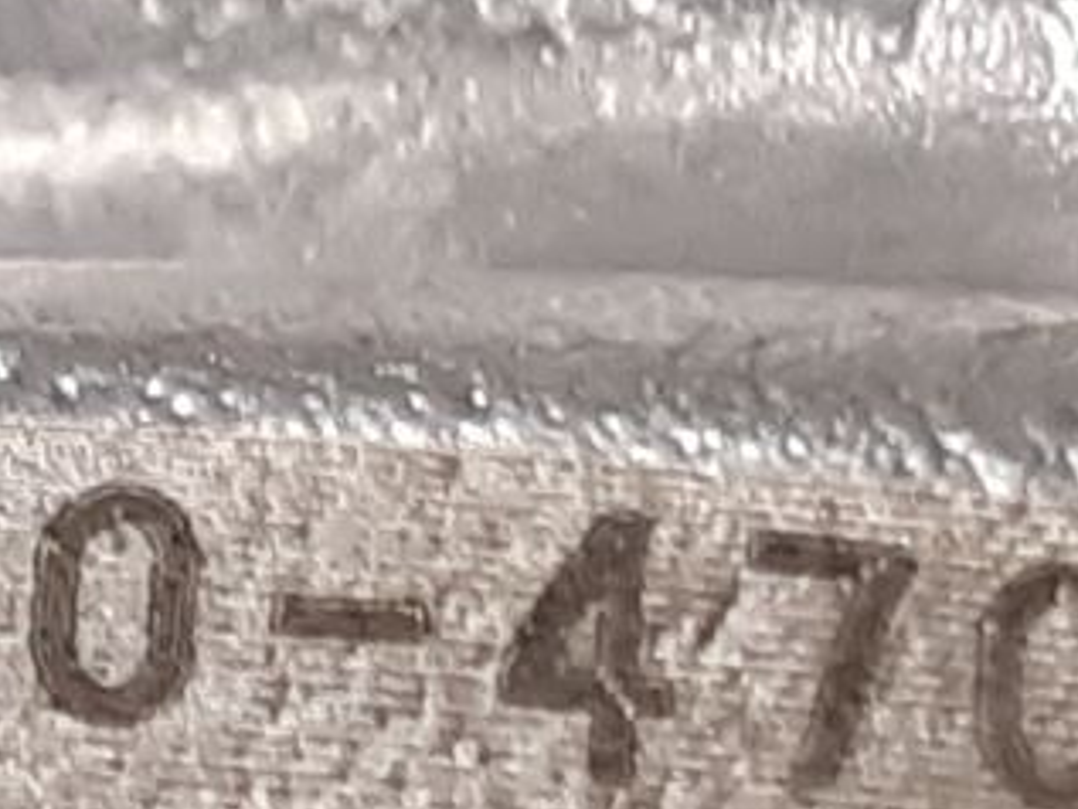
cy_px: 666
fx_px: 5234
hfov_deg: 11.6
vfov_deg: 8.8
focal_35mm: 168
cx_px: -61
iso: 80
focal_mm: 3.93
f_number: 1.7
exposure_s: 1/50
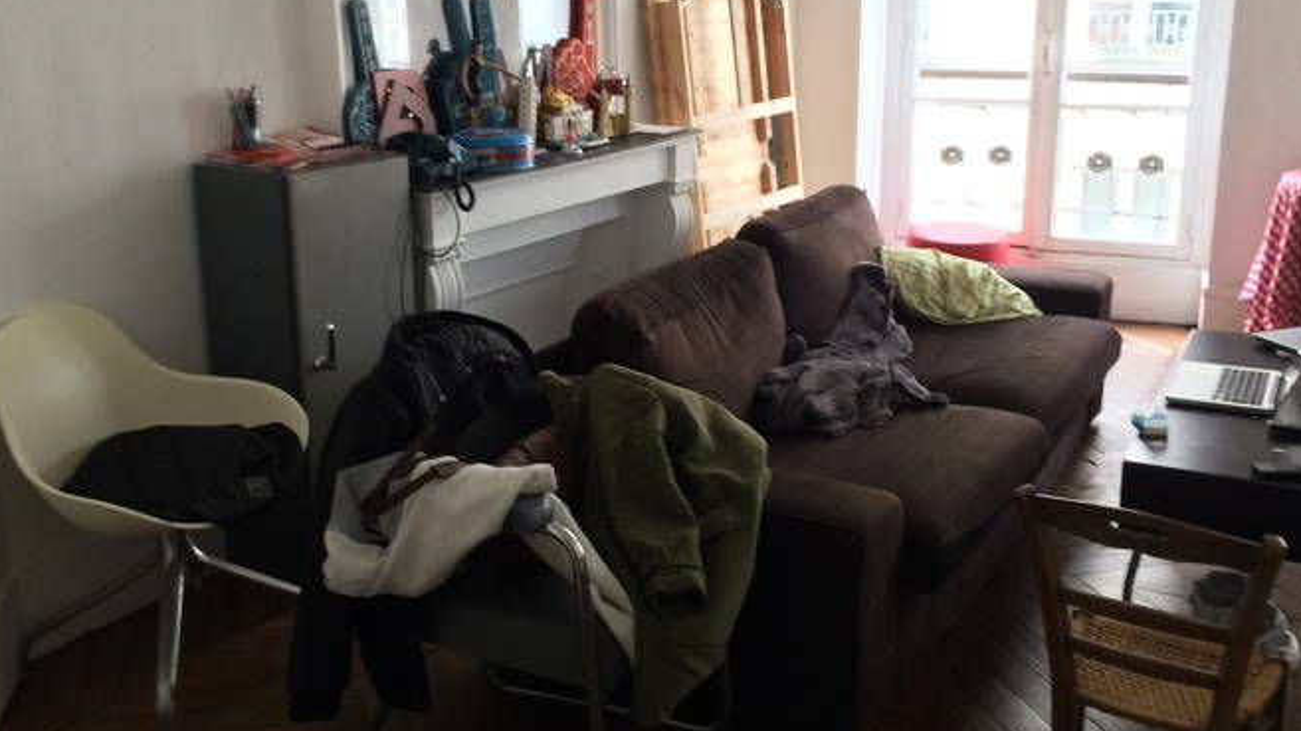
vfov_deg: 31.1
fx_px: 1310
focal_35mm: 38
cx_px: 604
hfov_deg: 52.8
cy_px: 309
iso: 160
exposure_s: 1/33
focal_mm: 4.15
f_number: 2.2
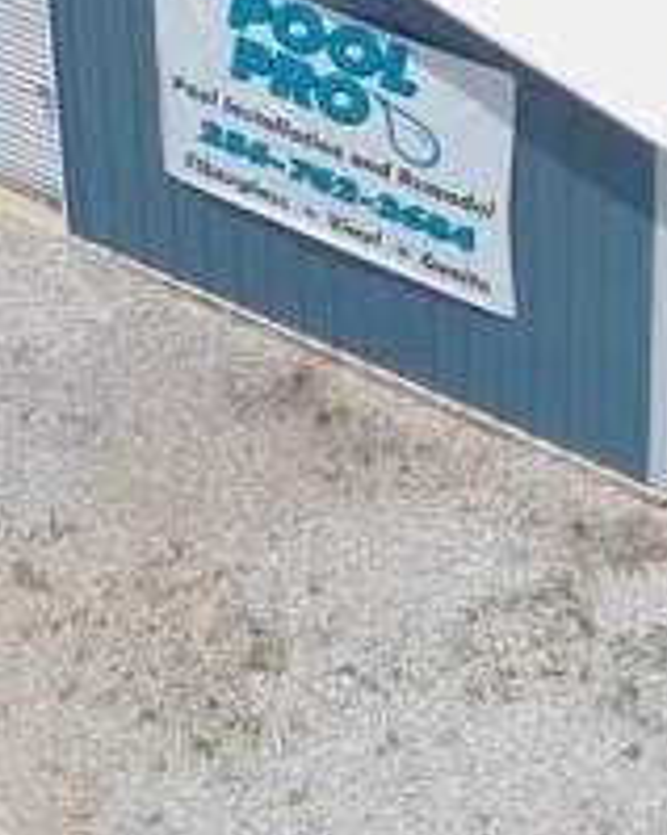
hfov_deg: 10.2
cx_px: 533
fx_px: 3729
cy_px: -504
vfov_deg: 12.1
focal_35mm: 151
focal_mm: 4.4
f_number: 2.8
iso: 100
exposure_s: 1/800
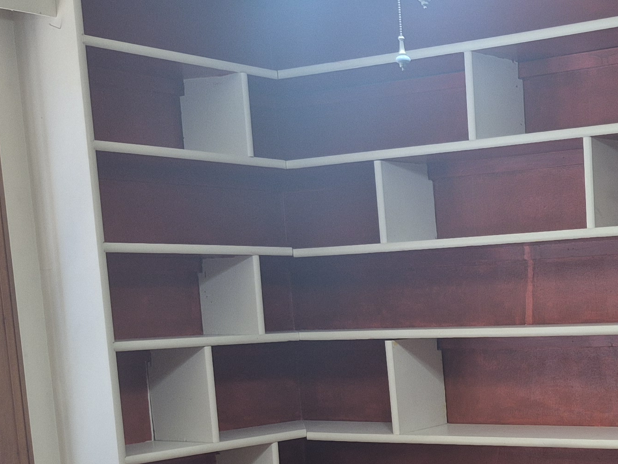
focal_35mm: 69
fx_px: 1232
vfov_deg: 20.4
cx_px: 607
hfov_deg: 26.7
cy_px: 503
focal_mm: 5.4
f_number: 1.8
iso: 64
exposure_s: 1/60
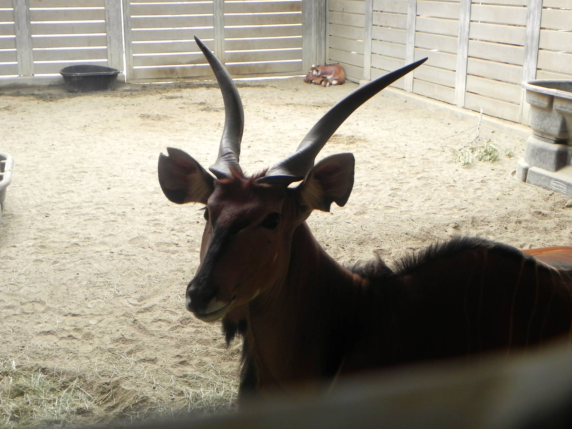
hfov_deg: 36.8
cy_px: 214
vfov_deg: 28.0
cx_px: 286
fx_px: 859
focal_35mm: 52
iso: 160
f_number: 3.5
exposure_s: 1/33.1
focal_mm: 9.2
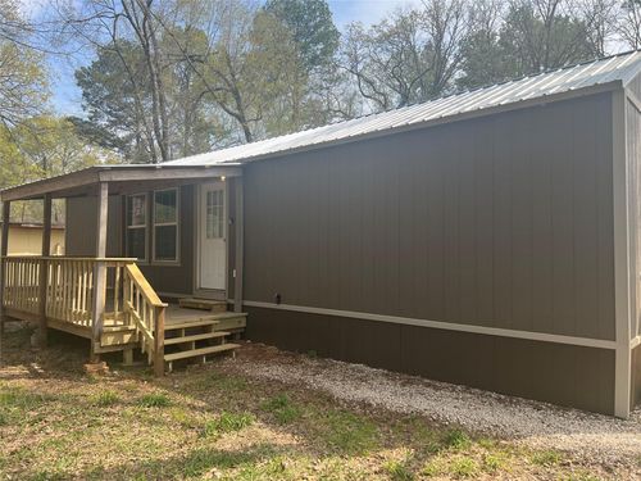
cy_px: 240
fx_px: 481
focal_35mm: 26
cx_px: 320
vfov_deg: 53.1
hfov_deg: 67.3
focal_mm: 5.7
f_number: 1.5
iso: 50
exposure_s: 1/1575
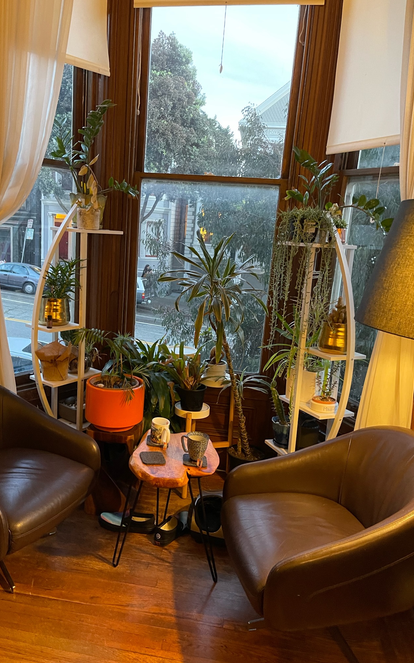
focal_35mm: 28
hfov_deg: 44.4
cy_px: 330
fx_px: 505
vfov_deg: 66.5
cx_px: 170
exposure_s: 1/37
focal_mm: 5.1
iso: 640
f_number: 1.6
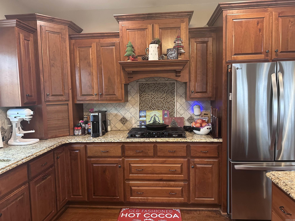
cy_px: 110
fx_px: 205
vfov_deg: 56.8
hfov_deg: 71.6
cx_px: 148
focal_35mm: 24
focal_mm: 6.86
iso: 500
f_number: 1.78
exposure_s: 1/60
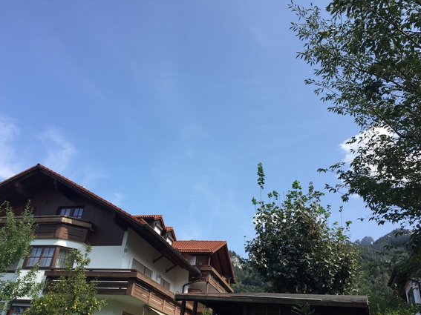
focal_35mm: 30
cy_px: 162
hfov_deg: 60.0
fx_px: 365
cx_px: 212
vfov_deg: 46.8
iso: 32
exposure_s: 1/1364
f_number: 2.2
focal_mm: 4.15
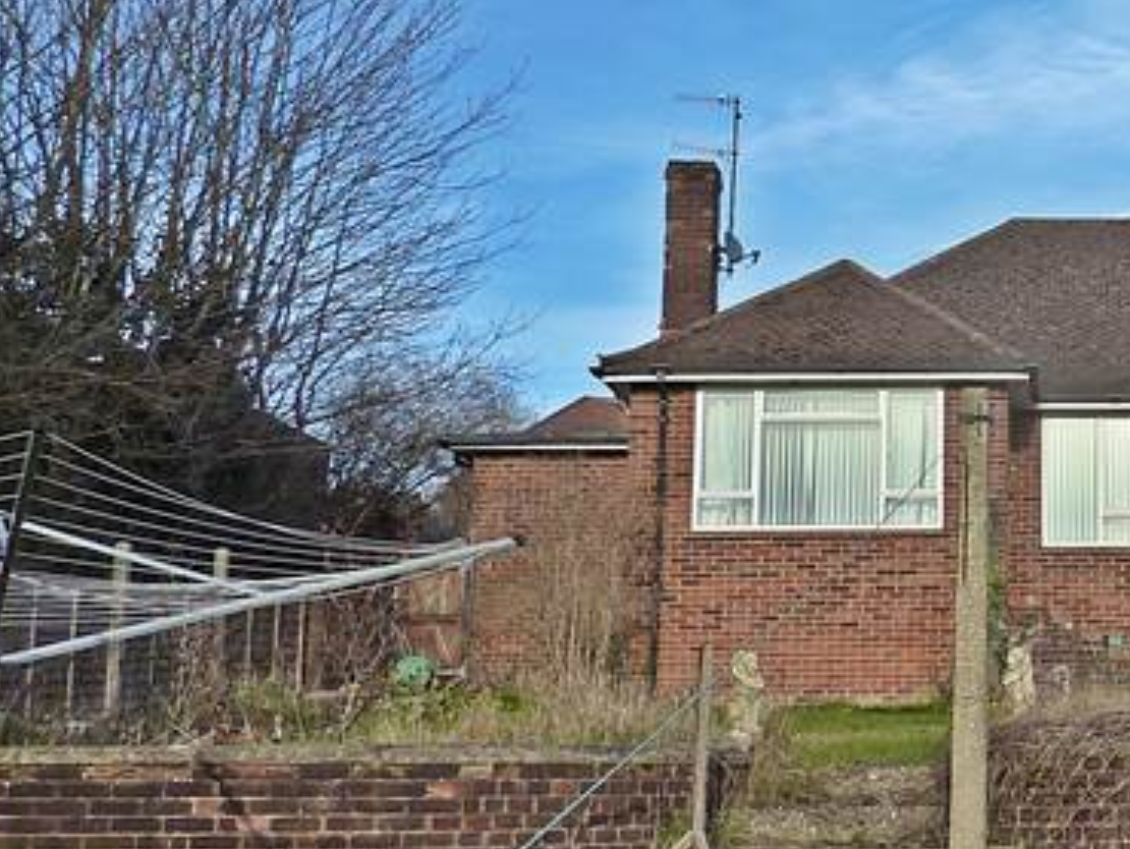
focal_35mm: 54
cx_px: 1194
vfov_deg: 27.1
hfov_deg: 32.0
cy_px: 428
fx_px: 1764
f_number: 4
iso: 125
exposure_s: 1/400
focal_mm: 4.1
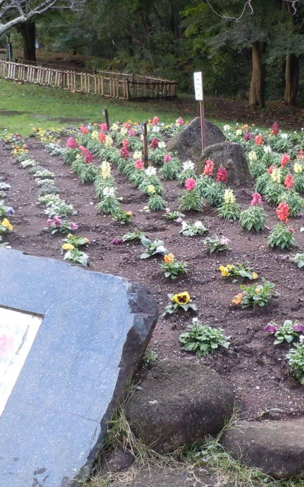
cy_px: 212
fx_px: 795
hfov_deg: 21.4
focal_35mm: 60
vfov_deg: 34.0
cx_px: 233
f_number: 3.7
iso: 100
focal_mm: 5
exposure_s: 1/60
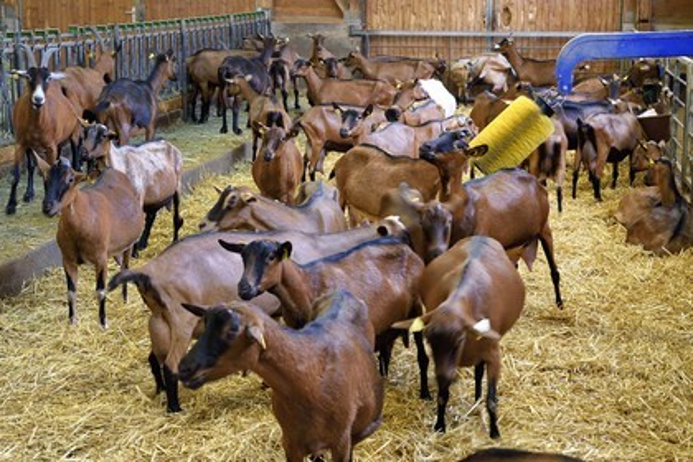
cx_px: 346
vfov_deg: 19.5
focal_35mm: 70
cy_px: 231
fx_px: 1347
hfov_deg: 28.8
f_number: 6.3
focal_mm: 70
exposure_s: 1/13
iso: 1600
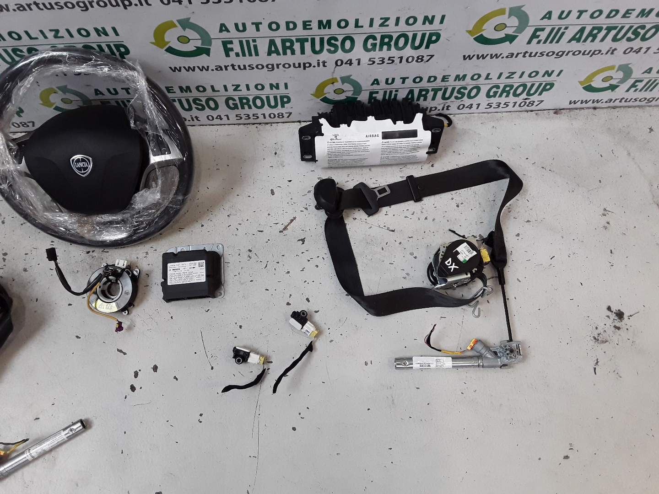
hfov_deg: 58.4
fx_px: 590
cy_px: 247
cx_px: 330
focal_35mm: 31
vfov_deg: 45.4
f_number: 2.2
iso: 195
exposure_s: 1/100
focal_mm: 3.3
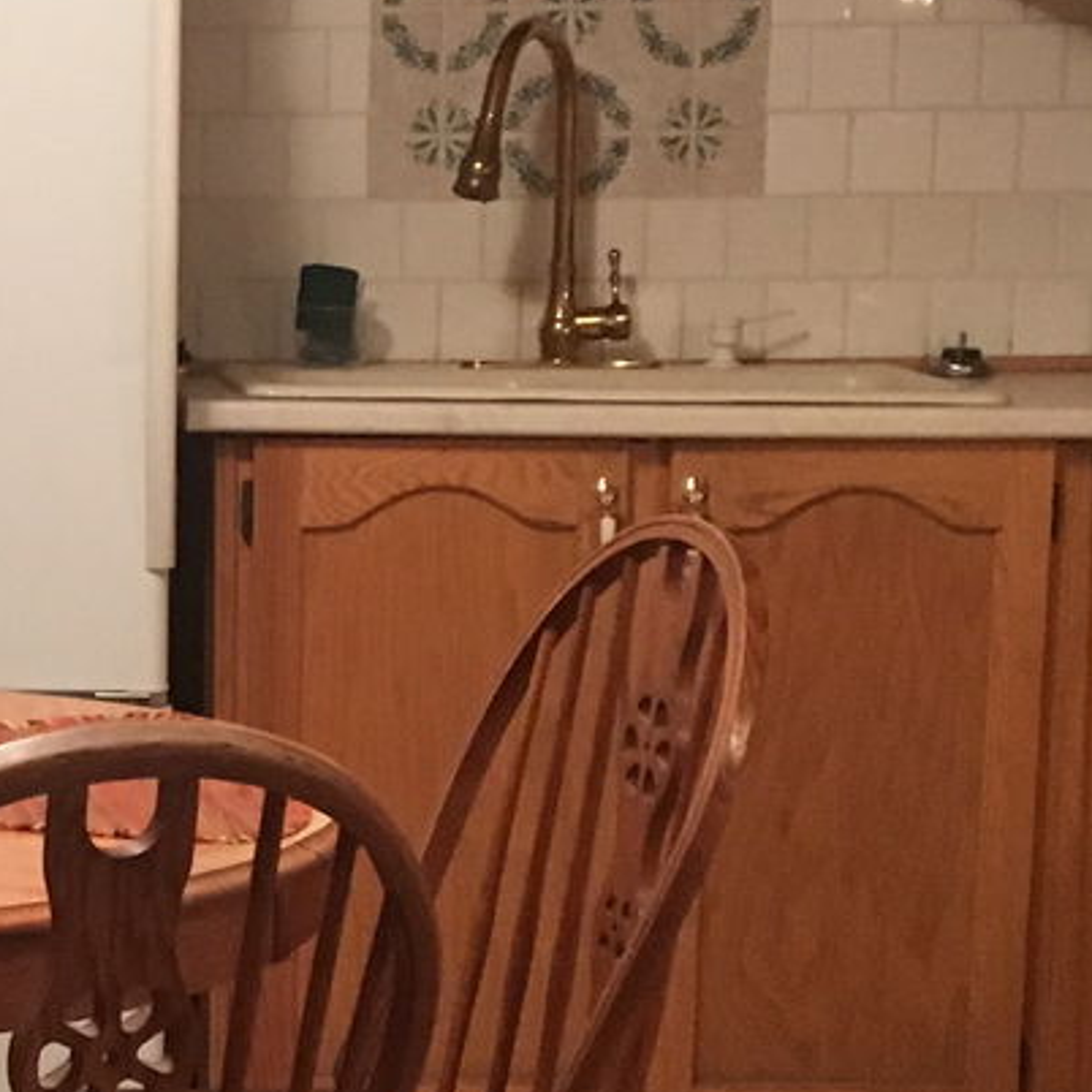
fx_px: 3640
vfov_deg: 17.0
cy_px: 763
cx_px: -57
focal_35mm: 102
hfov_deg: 16.6
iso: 250
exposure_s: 1/15
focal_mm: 4.15
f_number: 2.2
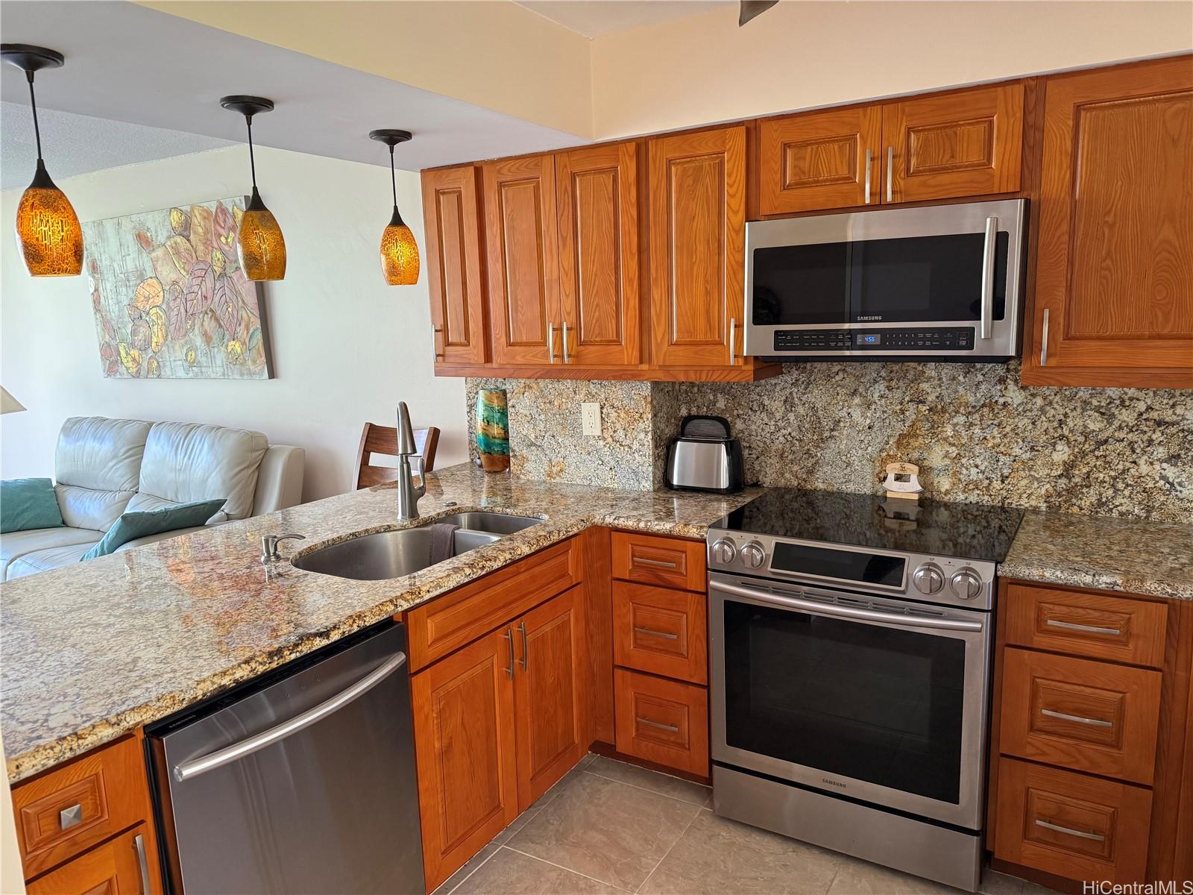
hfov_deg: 71.6
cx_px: 596
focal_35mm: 24
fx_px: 827
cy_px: 448
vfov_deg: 56.8
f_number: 1.78
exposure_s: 1/78
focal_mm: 6.76
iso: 200
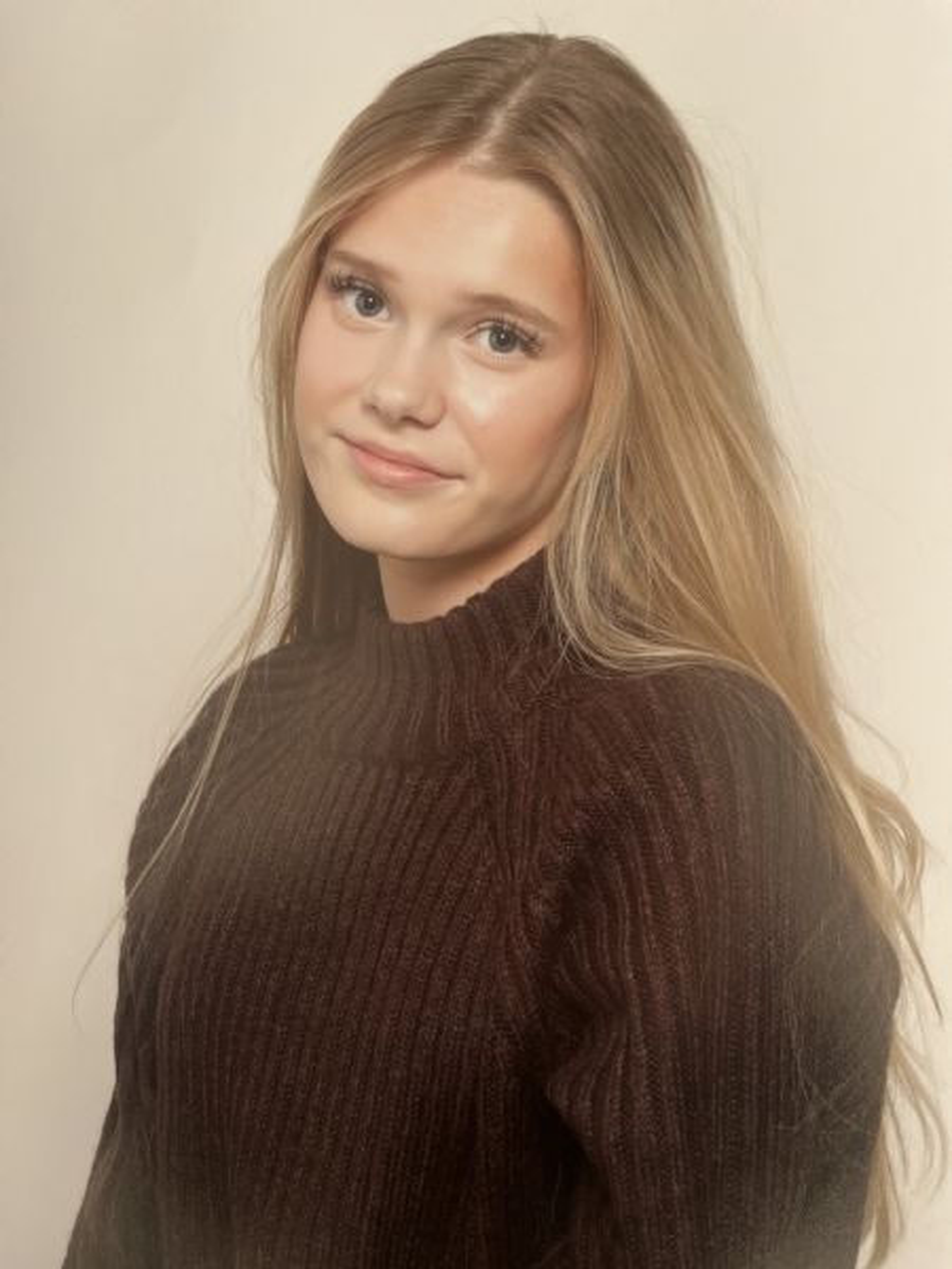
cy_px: 634
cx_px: 476
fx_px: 953
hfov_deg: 53.1
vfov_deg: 67.3
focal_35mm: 26
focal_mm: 5.1
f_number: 1.6
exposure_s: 1/122
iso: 100
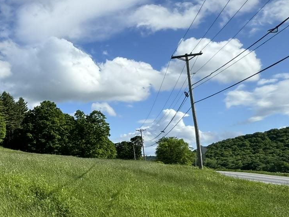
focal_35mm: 39
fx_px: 326
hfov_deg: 35.6
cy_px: 111
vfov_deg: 36.8
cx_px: -71
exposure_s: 1/2342
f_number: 2.2
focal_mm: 2.22
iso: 50
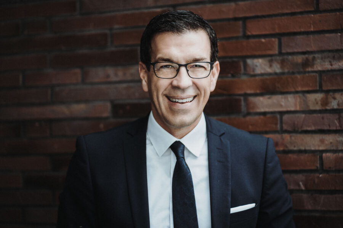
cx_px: 172
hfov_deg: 23.9
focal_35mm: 85
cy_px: 114
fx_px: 810
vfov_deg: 16.1
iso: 400
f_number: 2
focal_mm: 85
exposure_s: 1/500
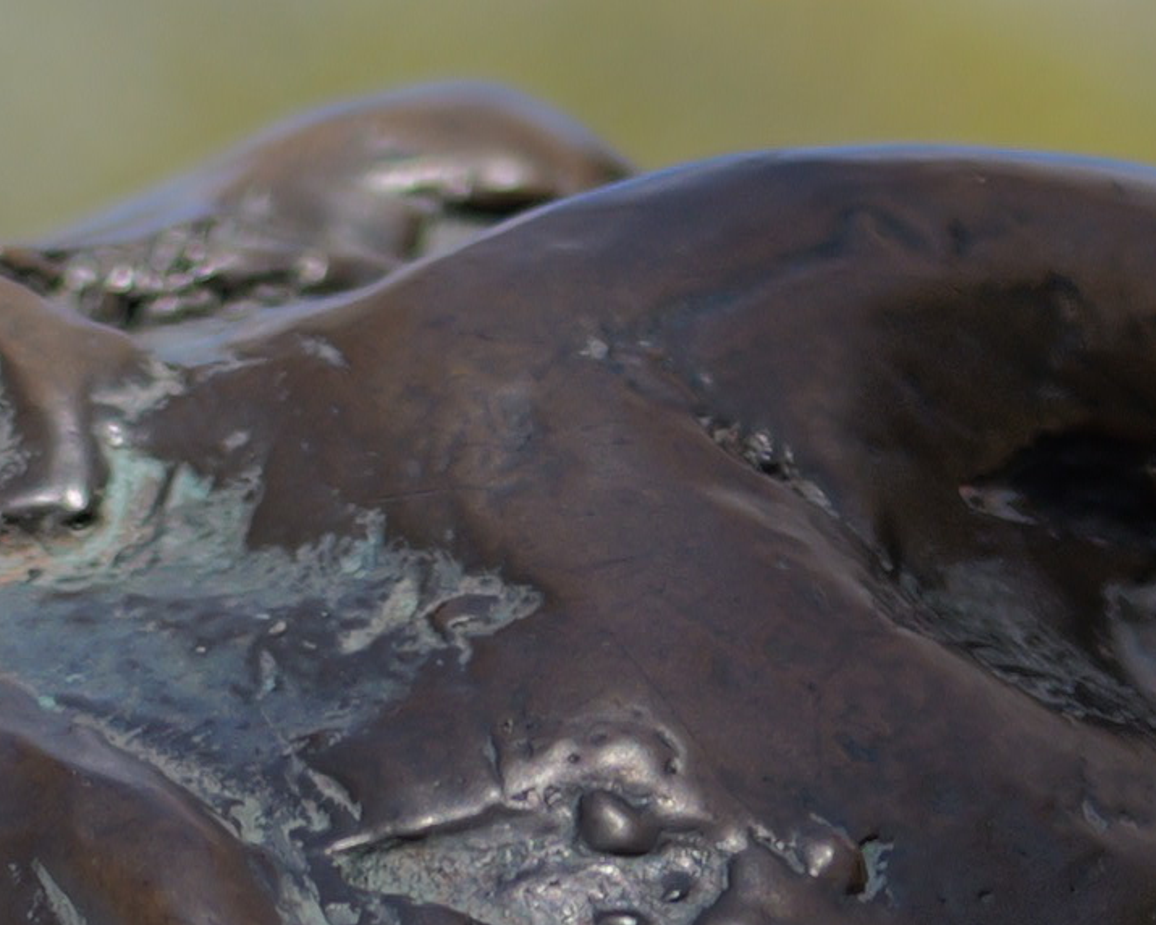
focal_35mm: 315
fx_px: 10777
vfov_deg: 4.7
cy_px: 2961
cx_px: -464
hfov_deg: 6.1
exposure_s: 1/5000
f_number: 2
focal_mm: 40
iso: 200
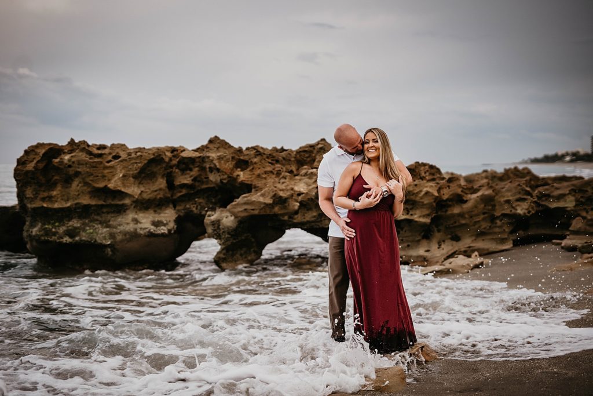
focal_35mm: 50
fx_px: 824
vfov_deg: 27.0
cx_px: 296
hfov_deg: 39.6
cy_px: 198
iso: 320
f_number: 1.8
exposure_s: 1/2500
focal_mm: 50
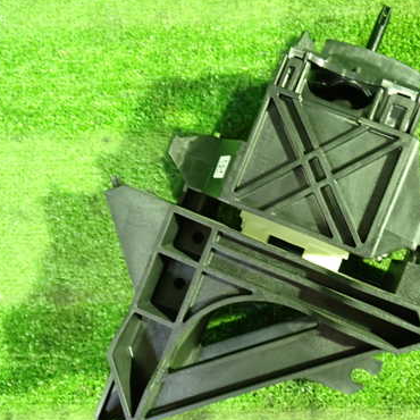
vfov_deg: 39.1
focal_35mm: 43
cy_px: 225
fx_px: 590
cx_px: 251
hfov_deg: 39.0
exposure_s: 1/10
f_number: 2.3
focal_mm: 5.4
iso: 800
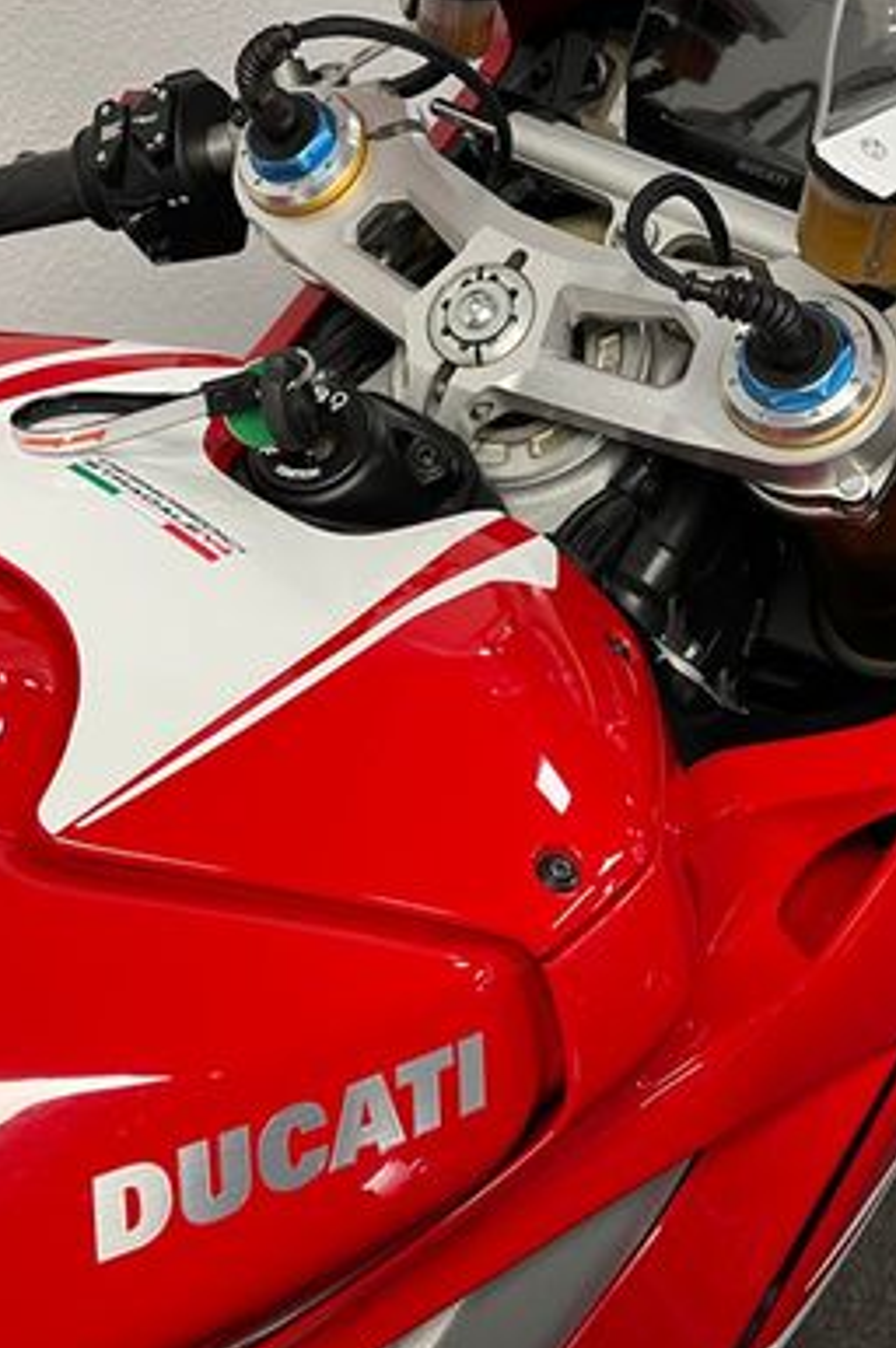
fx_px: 1683
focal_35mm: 45
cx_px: 413
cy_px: 599
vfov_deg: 43.6
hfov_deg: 29.8
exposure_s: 1/50
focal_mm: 5.1
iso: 80
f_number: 1.6
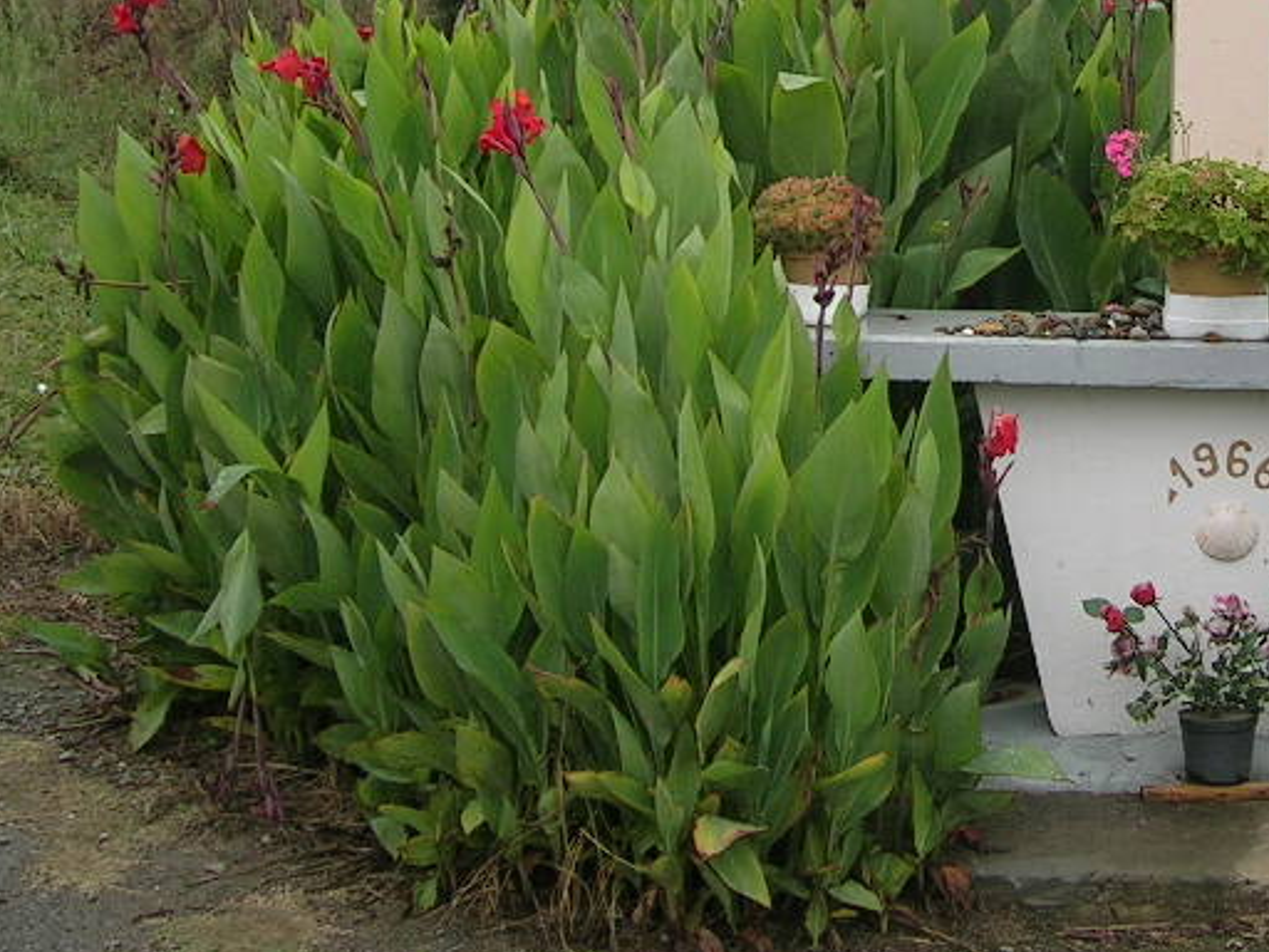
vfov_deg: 20.6
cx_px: 1210
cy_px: 117
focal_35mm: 70
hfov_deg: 26.6
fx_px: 2566
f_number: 2.8
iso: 50
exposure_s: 1/290
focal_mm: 5.4
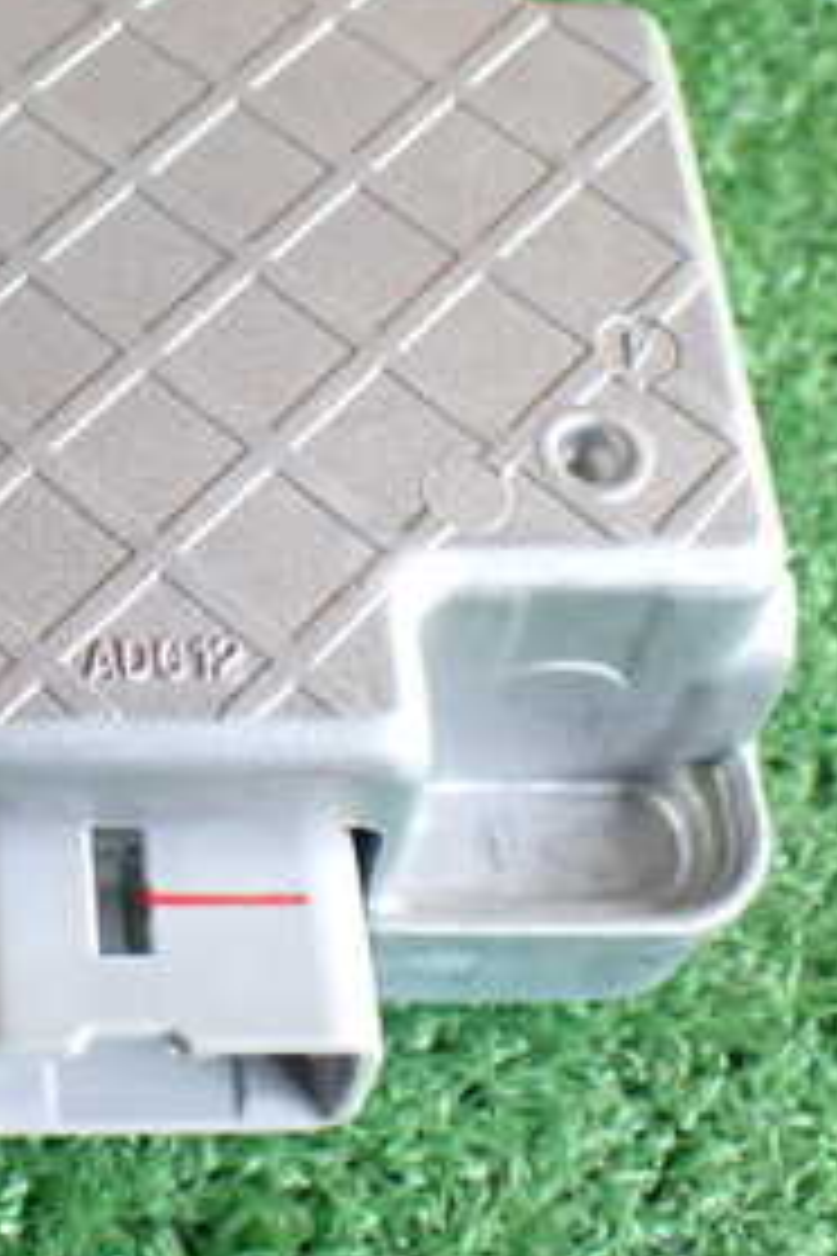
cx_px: -207
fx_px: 2336
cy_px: 446
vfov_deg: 29.9
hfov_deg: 19.0
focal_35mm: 67
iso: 640
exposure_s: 1/125
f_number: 2.3
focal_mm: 5.4
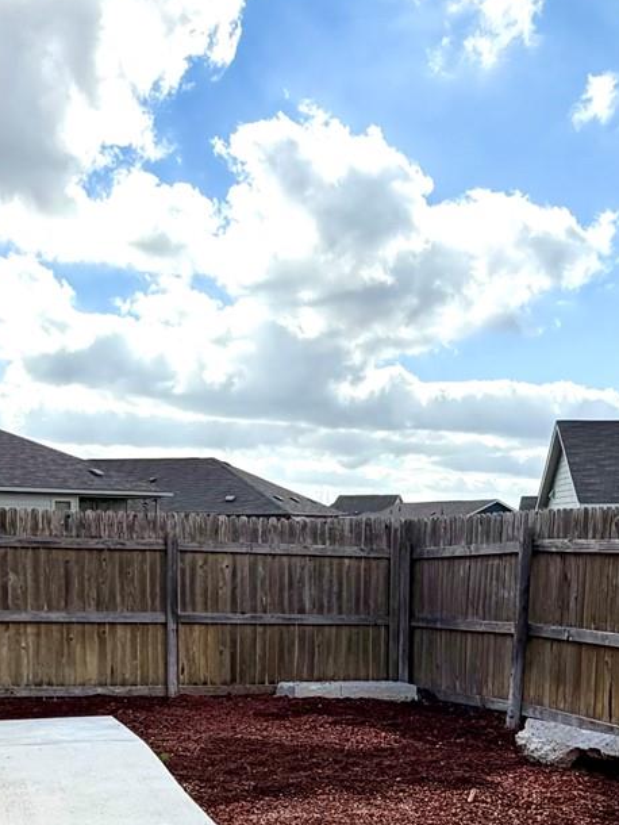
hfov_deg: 30.9
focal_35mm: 47
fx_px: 1120
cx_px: 269
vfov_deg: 39.0
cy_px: 652
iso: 25
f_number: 2.2
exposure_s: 1/1235
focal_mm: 2.22
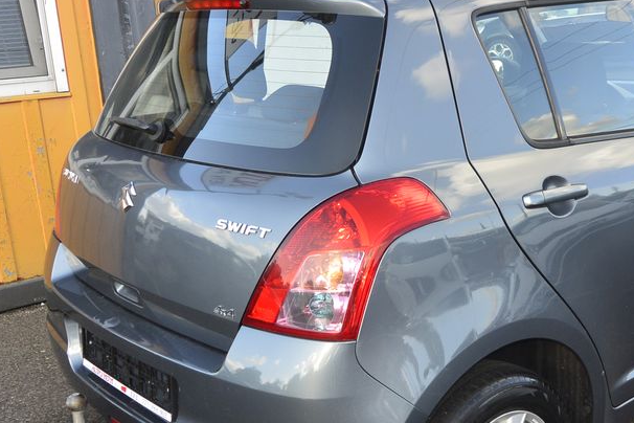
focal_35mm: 49
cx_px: 447
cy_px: 278
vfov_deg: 27.4
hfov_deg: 39.6
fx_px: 863
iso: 160
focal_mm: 11
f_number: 4
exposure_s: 1/250
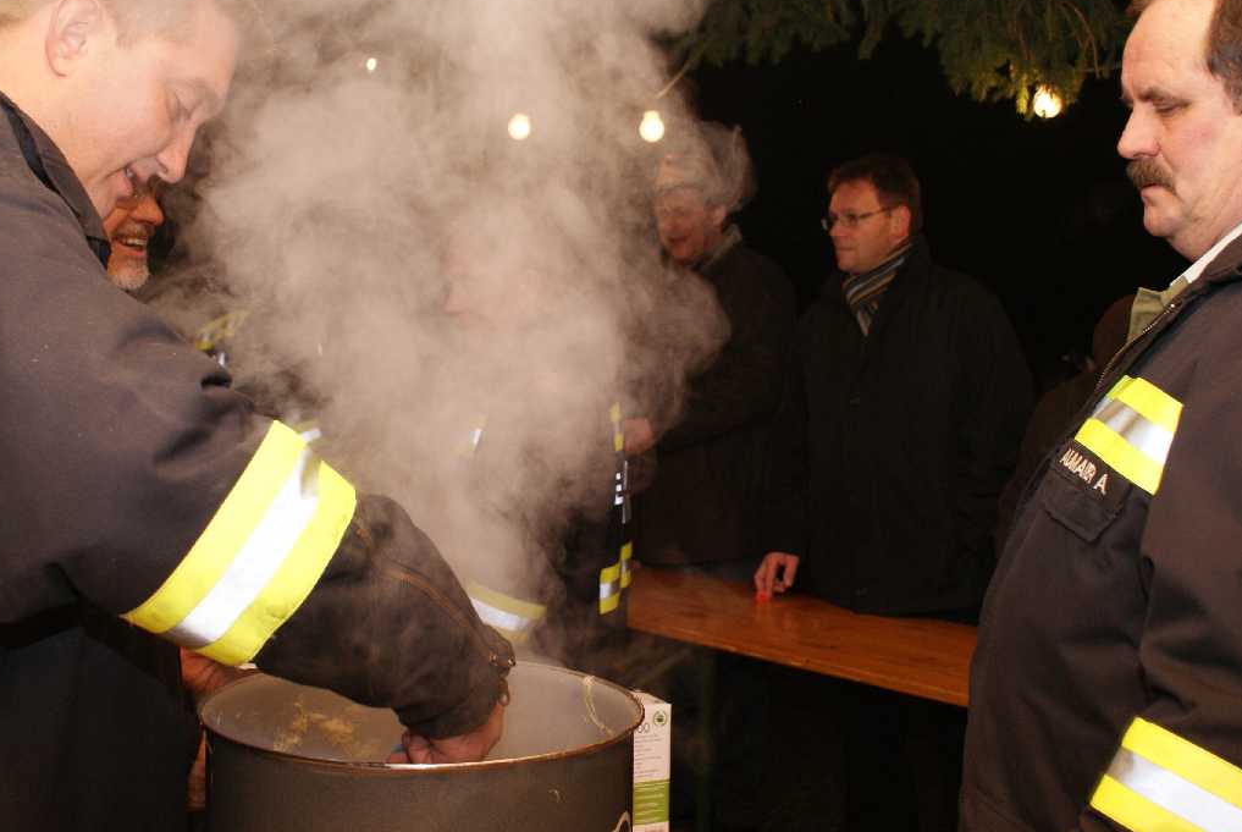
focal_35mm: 48
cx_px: 592
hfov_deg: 41.1
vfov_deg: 28.2
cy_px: 398
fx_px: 1658
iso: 400
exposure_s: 1/60
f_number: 5.6
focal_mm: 28
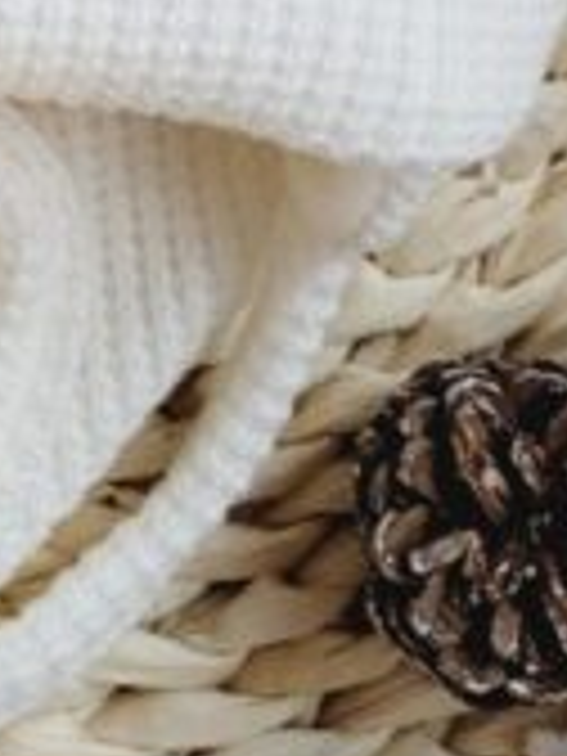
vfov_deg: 14.7
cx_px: -306
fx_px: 2708
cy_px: -410
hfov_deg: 11.4
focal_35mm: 124
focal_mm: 5.4
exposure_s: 1/100
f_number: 1.8
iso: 320
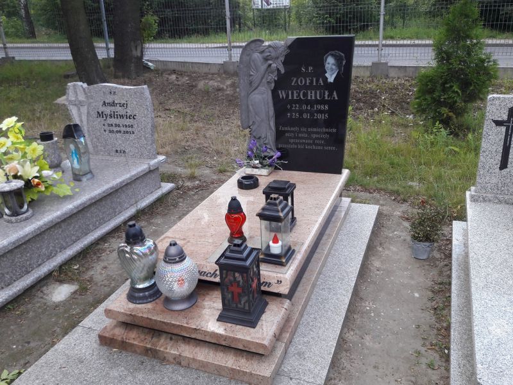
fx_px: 415
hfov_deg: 63.4
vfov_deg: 49.7
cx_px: 256
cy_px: 192
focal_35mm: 28
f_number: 1.9
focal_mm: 3.7
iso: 40
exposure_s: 1/201
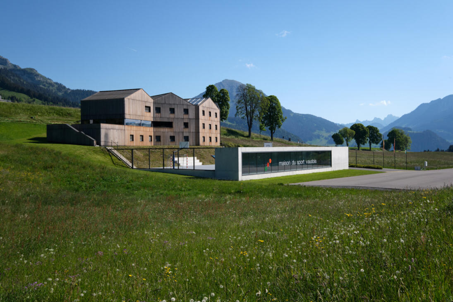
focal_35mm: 36
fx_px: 453
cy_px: 151
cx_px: 226
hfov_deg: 53.1
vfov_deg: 36.9
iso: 160
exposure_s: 1/450
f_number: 8
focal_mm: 24
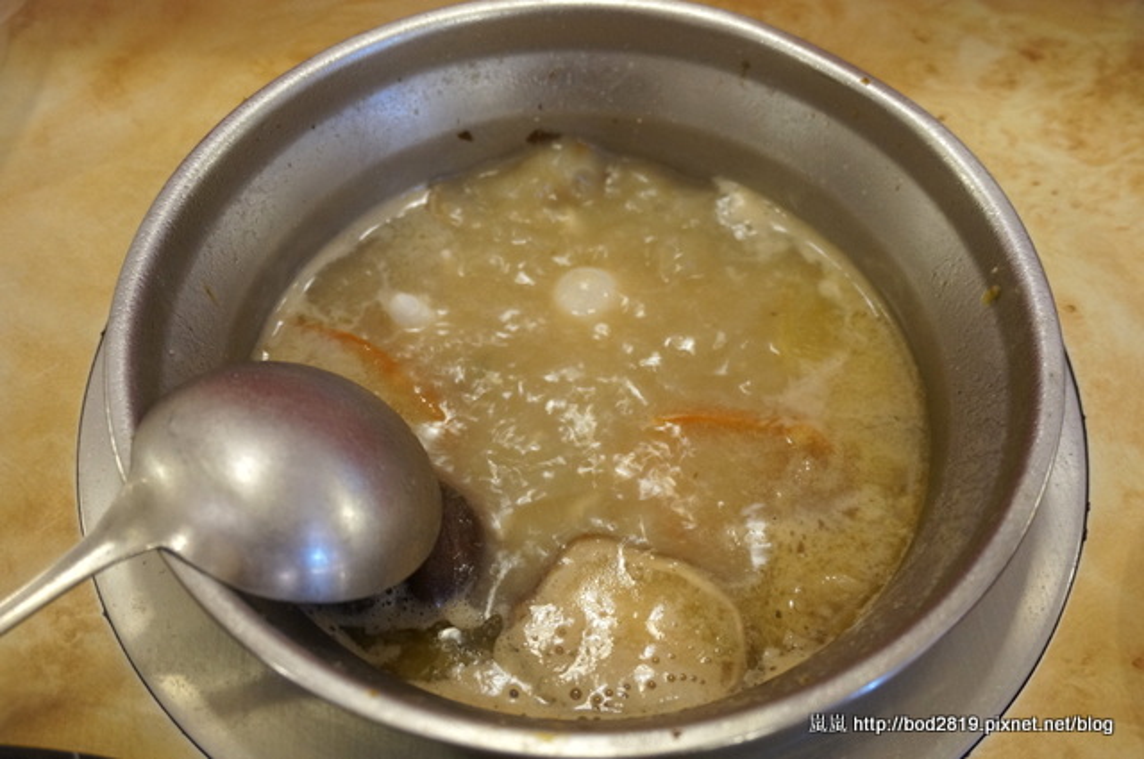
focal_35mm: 36
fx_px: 1143
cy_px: 380
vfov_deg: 36.8
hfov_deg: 53.2
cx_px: 572
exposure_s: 1/60
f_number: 4.5
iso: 1250
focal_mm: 24
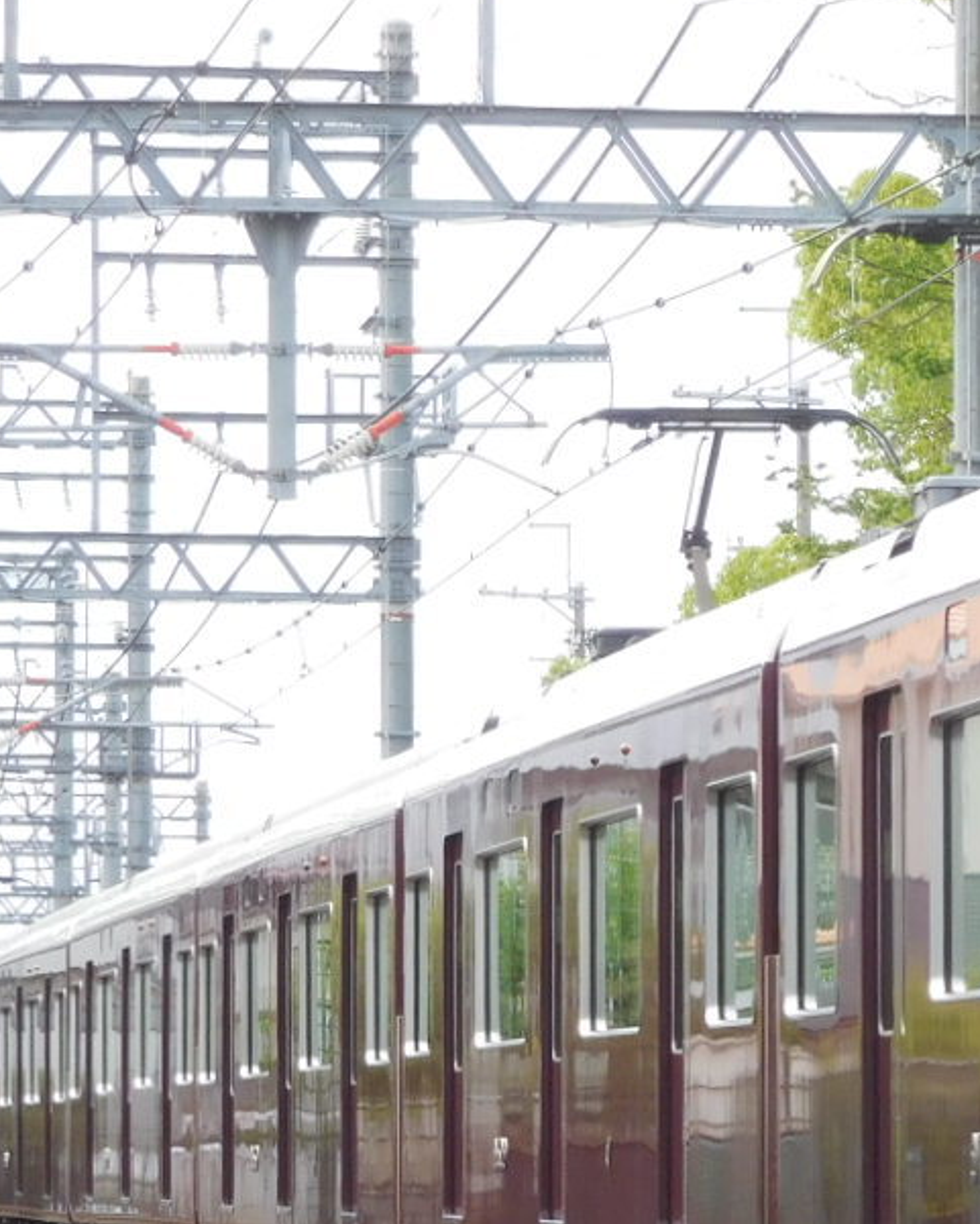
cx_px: 1286
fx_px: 11780
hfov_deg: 4.7
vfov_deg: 5.9
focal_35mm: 325
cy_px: 965
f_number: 5
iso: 125
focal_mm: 22.3
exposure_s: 1/200
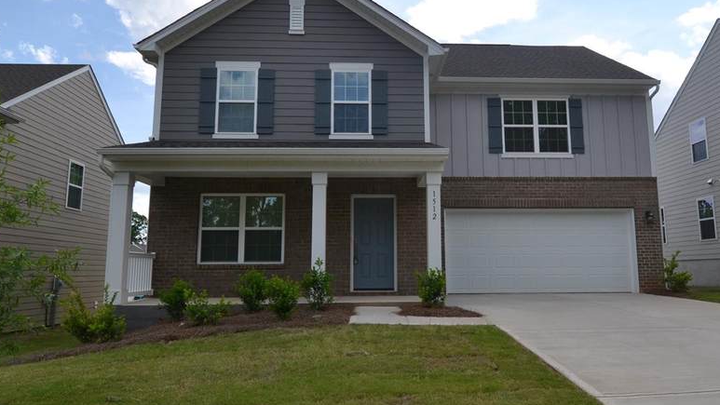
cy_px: 201
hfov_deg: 71.8
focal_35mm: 26
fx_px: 496
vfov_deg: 44.4
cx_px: 388
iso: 100
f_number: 7.1
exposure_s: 1/200
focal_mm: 10
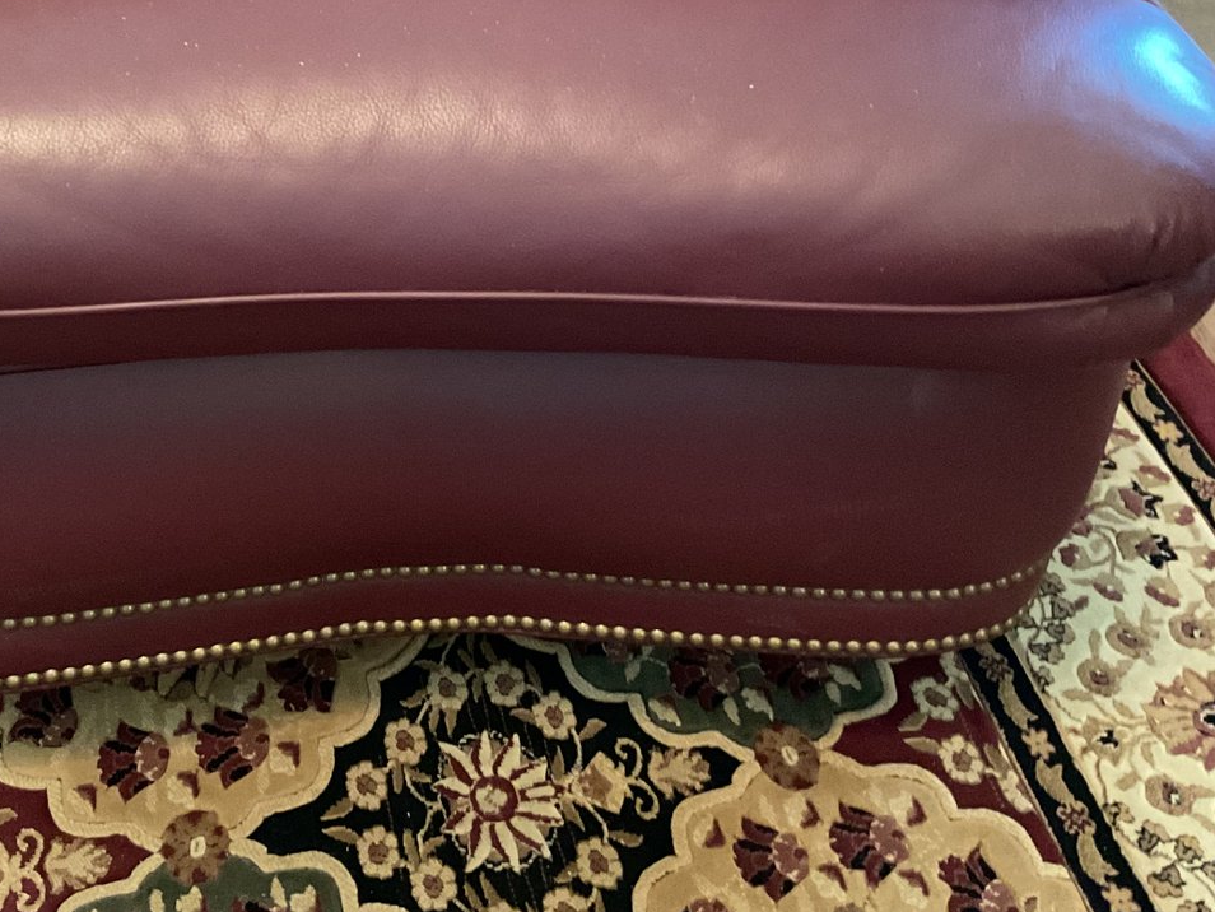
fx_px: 1615
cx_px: 387
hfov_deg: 40.6
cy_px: 273
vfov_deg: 31.2
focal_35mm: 46
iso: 500
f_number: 1.8
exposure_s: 1/20
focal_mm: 3
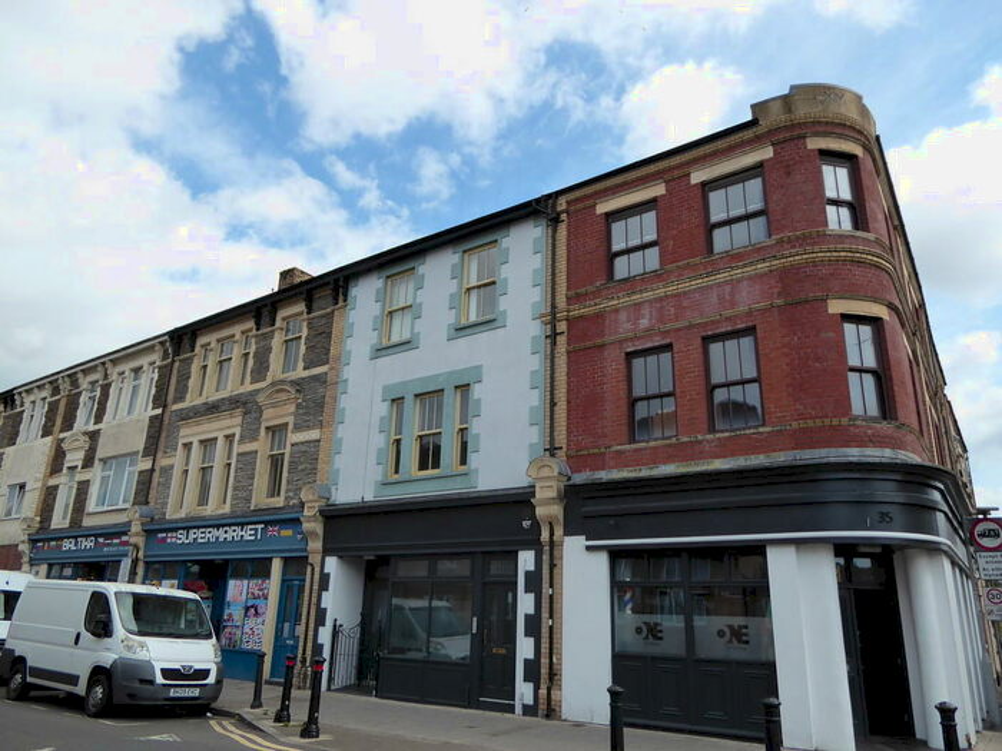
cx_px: 501
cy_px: 376
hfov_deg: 69.4
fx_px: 724
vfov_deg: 54.9
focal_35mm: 25
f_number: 3.3
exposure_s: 1/1000
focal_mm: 4.3
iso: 125
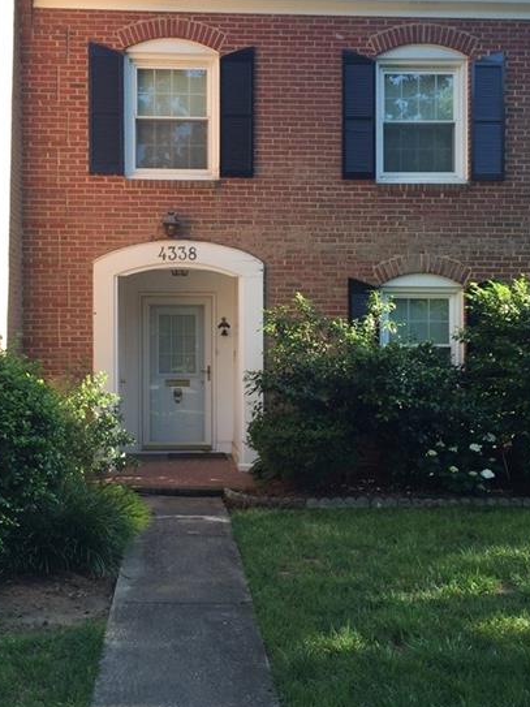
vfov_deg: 45.8
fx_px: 837
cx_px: 211
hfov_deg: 35.0
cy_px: 348
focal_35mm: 41
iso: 32
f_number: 2.2
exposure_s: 1/205
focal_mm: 4.15
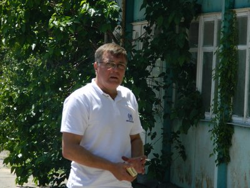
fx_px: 1596
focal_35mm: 221
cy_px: 94
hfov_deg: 9.0
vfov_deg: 6.7
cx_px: 125
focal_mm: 39.7
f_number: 5.4
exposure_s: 1/500
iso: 125
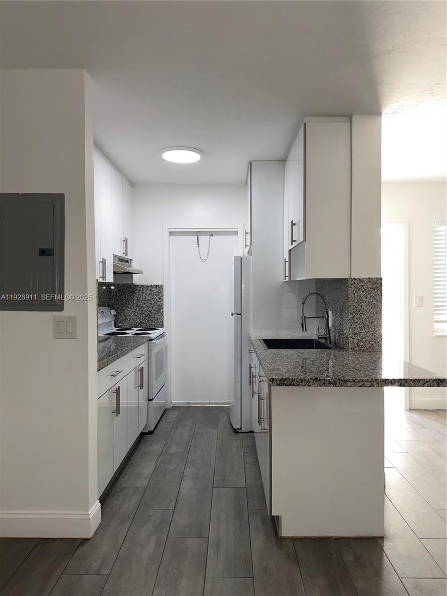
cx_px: 224
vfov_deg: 71.6
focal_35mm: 24
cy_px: 298
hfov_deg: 56.8
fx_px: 413
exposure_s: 1/121
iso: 125
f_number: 1.78
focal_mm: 6.86
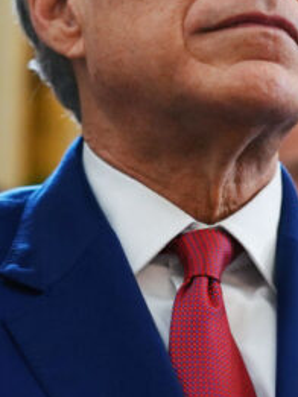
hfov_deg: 10.1
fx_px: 1686
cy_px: 76
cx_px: 207
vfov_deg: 13.4
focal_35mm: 147
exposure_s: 1/320
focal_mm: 35
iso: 1000
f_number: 1.8
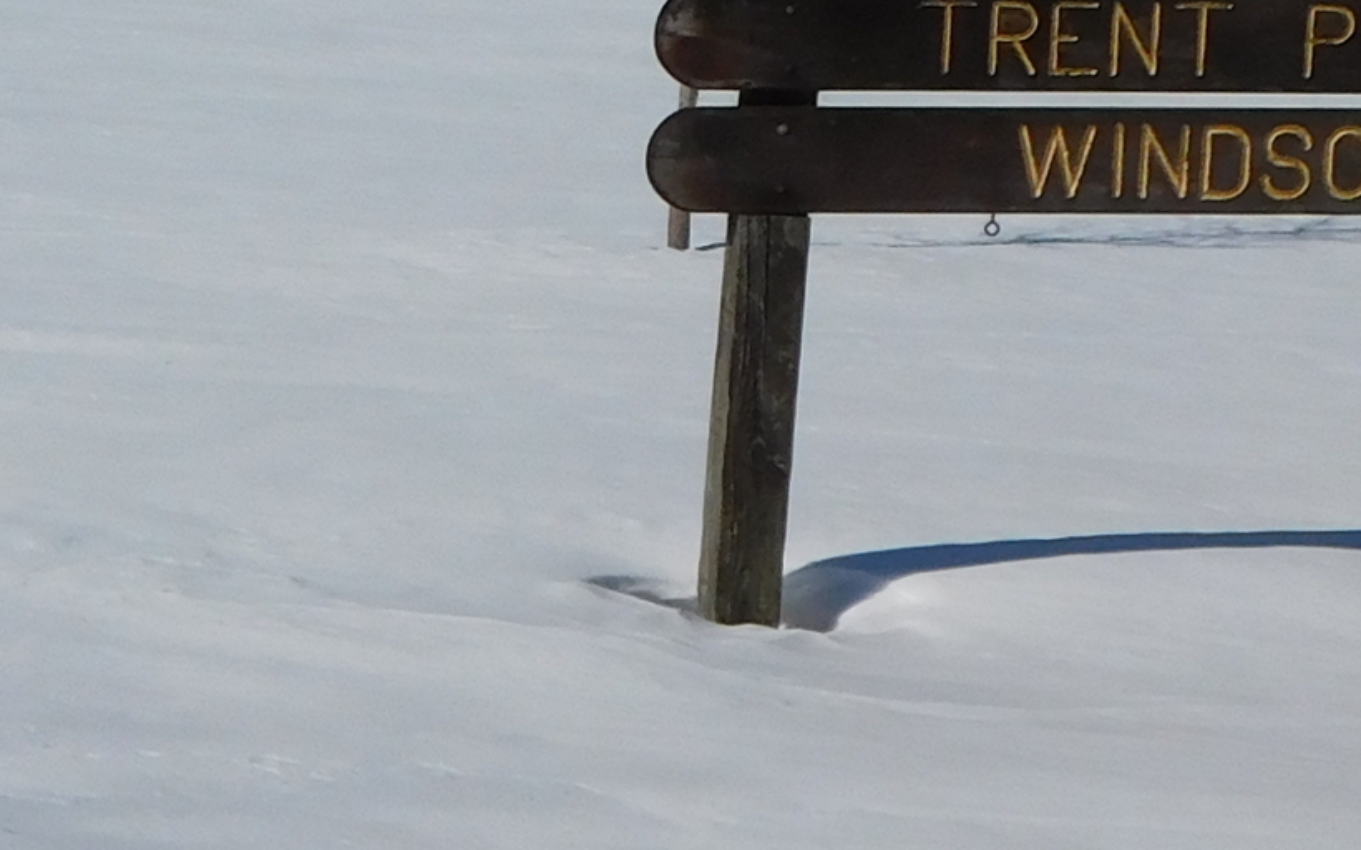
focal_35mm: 143
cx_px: -314
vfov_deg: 9.2
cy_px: 257
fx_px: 5303
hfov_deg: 14.1
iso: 125
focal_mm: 6.3
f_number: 7
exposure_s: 1/1000
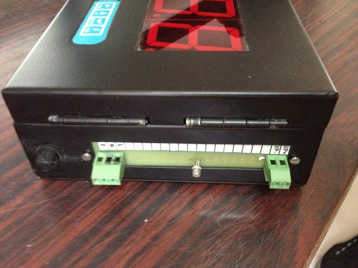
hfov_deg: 52.6
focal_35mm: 35
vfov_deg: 40.7
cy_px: 134
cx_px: 179
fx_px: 362
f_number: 2.4
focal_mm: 4.28
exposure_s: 1/17
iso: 800
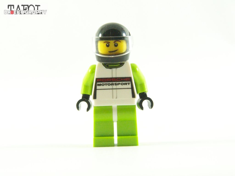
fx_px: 794
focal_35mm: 117
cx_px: 118
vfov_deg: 12.7
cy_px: 88
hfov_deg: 16.8
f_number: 4
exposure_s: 1/60
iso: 400
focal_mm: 19.4
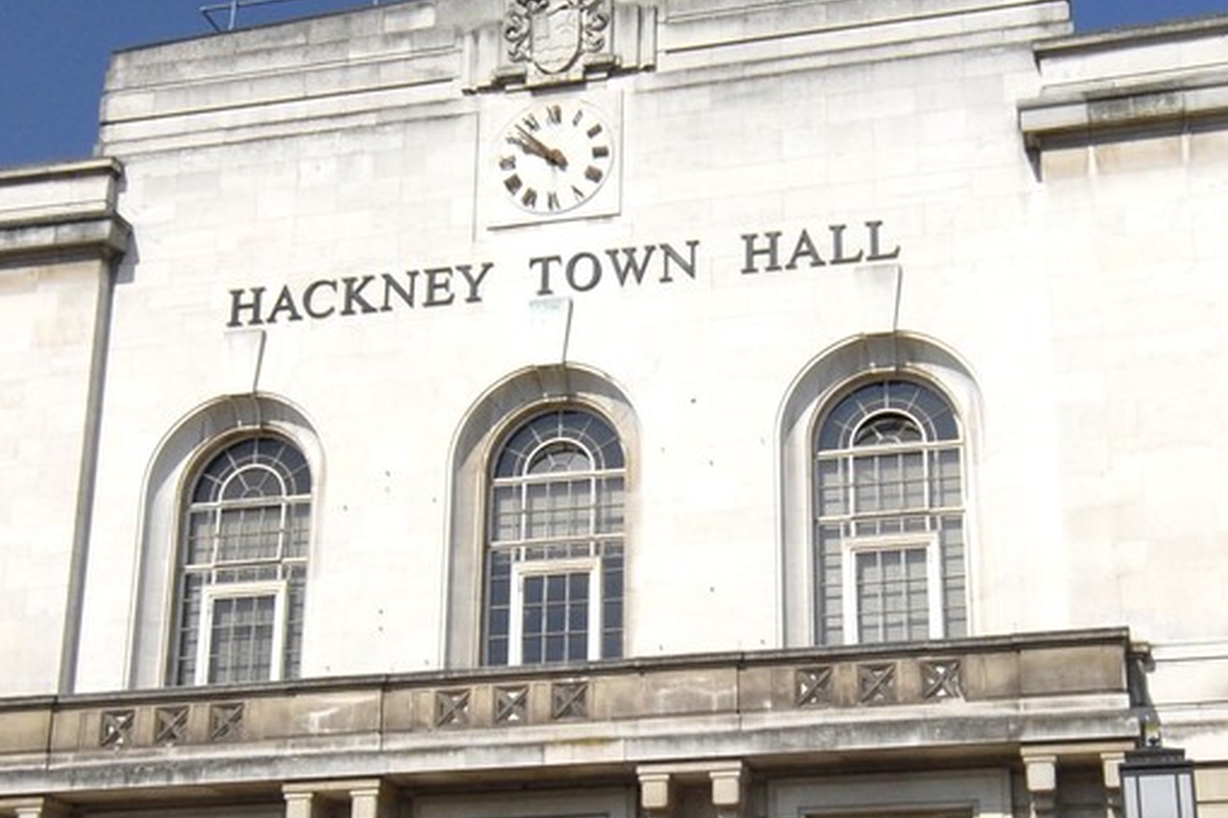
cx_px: 710
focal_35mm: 53
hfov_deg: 37.4
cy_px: 539
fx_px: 1808
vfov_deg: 25.4
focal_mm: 12
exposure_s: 1/160
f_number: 10
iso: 200
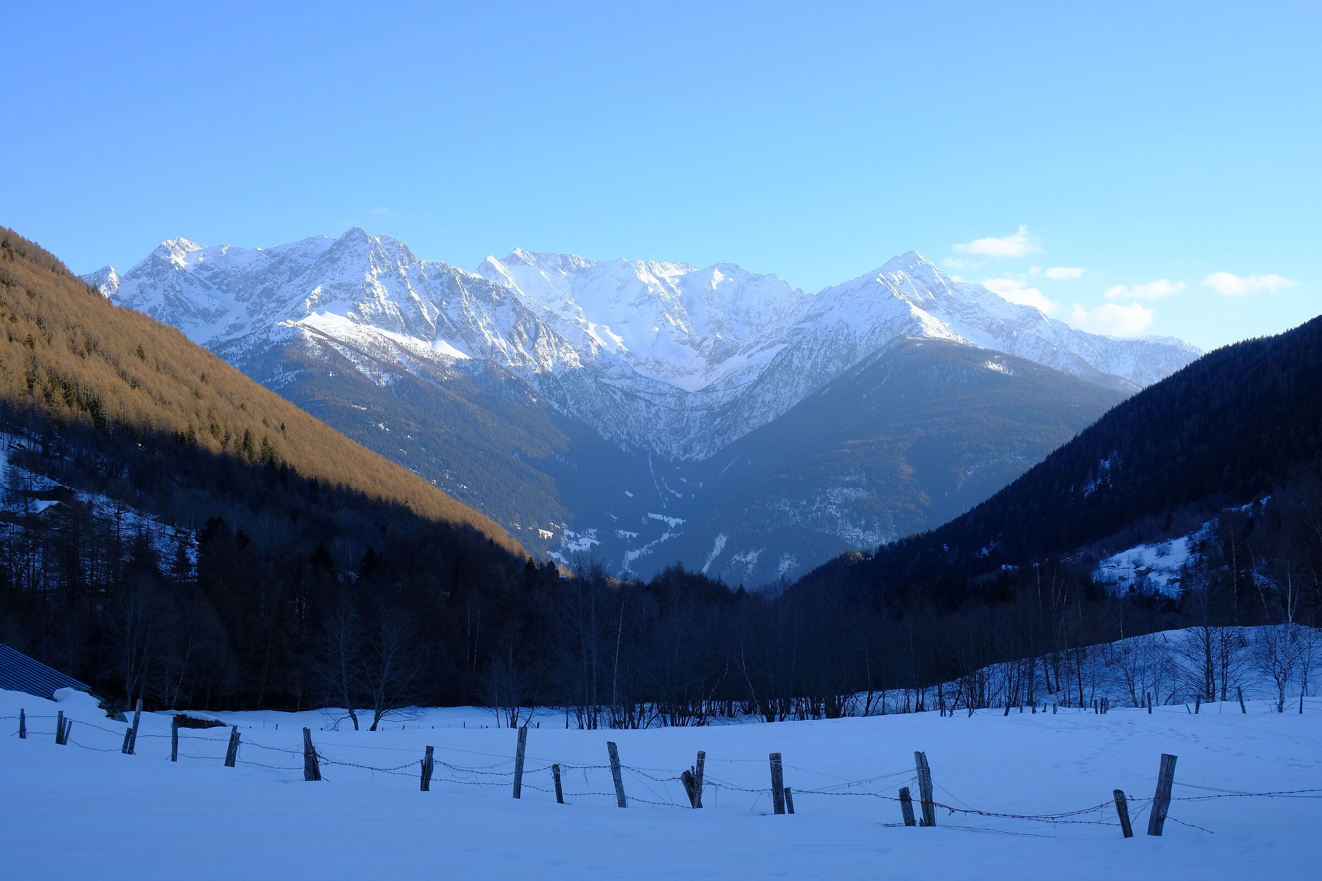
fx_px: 1322
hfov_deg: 53.1
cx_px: 661
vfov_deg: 36.9
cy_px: 440
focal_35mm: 36
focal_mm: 24.3
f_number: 11
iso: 320
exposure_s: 1/150
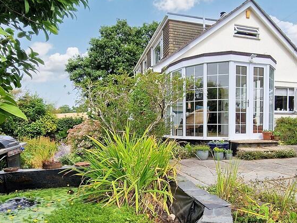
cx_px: 178
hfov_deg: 70.9
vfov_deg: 56.5
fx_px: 206
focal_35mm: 24
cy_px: 130
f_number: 2.2
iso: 50
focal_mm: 2.2
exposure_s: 1/2256
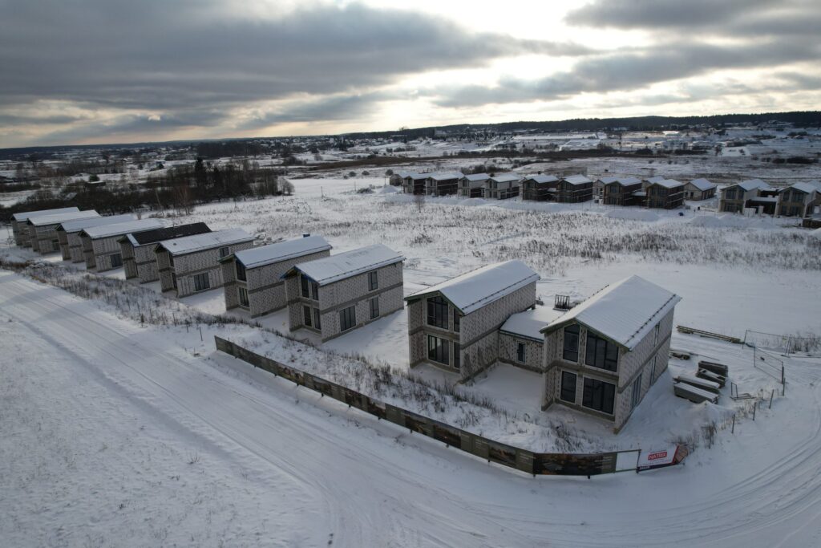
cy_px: 274
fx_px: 502
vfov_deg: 57.2
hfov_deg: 78.6
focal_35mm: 22
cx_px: 410
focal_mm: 8.38
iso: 100
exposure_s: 1/2000
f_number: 2.8
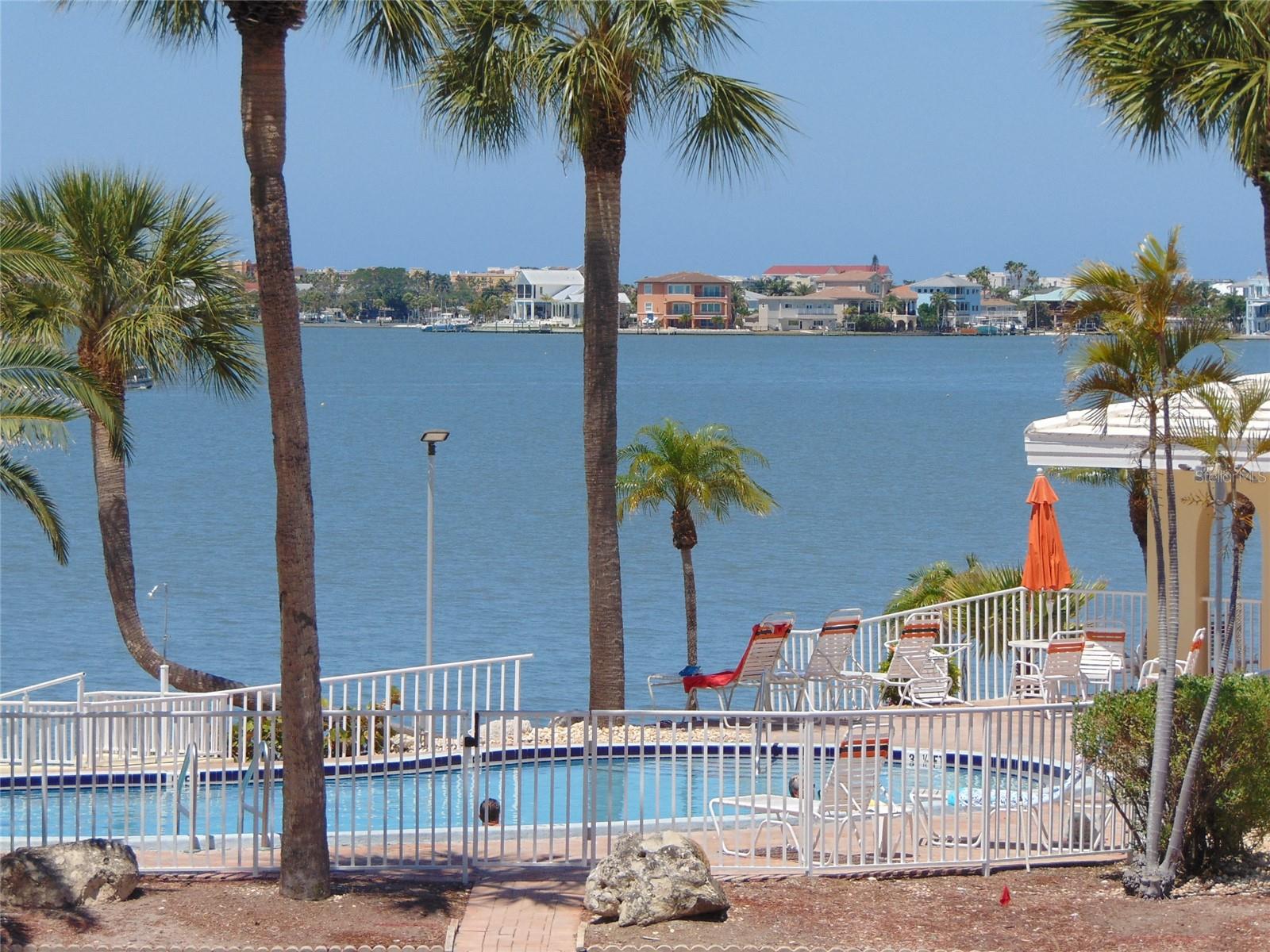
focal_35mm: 164
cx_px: 635
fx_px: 6017
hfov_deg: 12.0
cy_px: 476
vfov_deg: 9.1
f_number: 10.4
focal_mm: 29.5
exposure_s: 1/200
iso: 80
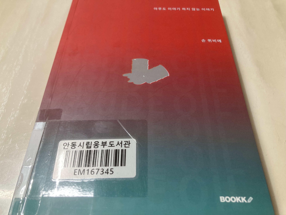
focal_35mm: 28
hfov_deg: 63.4
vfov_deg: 49.7
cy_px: 108
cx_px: 143
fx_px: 231
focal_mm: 3.99
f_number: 1.8
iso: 100
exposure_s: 1/60
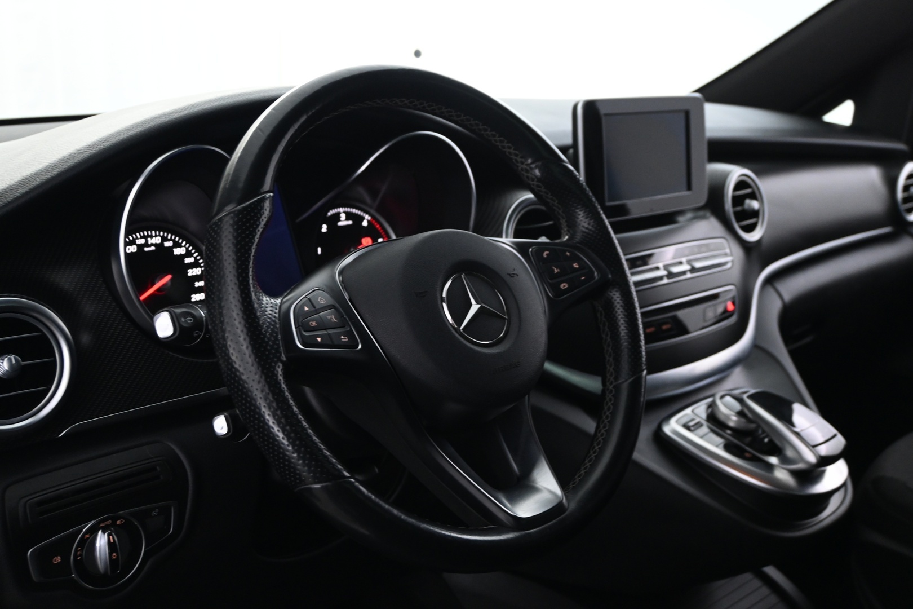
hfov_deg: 51.3
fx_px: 951
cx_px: 456
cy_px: 304
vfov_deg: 35.5
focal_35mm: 38
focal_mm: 25
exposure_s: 1/15
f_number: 4.2
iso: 1600
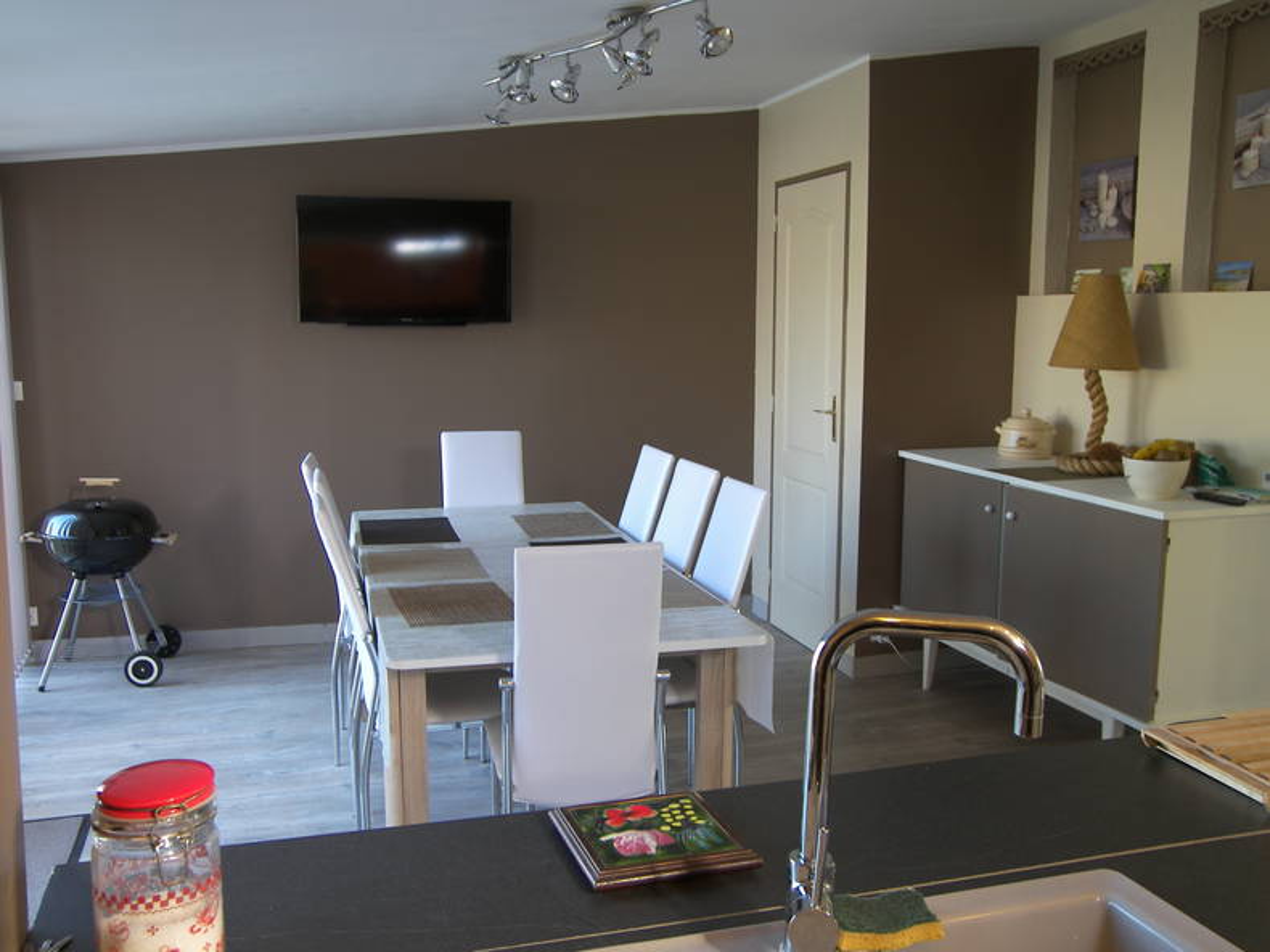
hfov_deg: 55.4
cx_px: 635
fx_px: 1210
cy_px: 476
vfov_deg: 42.9
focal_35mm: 33
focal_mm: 6.9
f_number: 3.2
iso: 50
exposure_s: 1/13
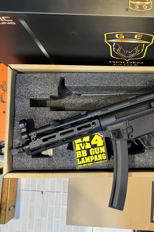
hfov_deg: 37.4
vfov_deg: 55.8
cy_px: 116
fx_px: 218
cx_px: 124
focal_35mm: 34
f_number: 1.78
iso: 500
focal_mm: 6.86
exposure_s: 1/50
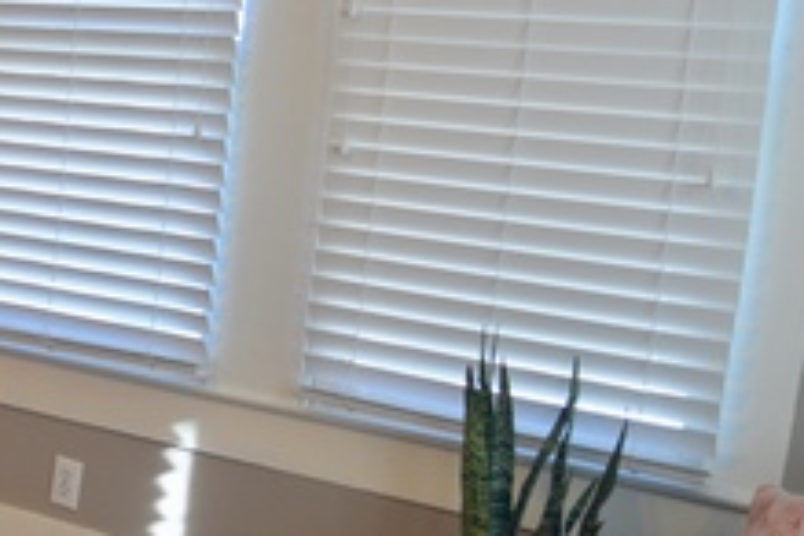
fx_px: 1563
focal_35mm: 70
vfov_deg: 19.5
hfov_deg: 24.4
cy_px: 255
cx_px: -297
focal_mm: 24
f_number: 3.5
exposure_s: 1/50
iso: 800
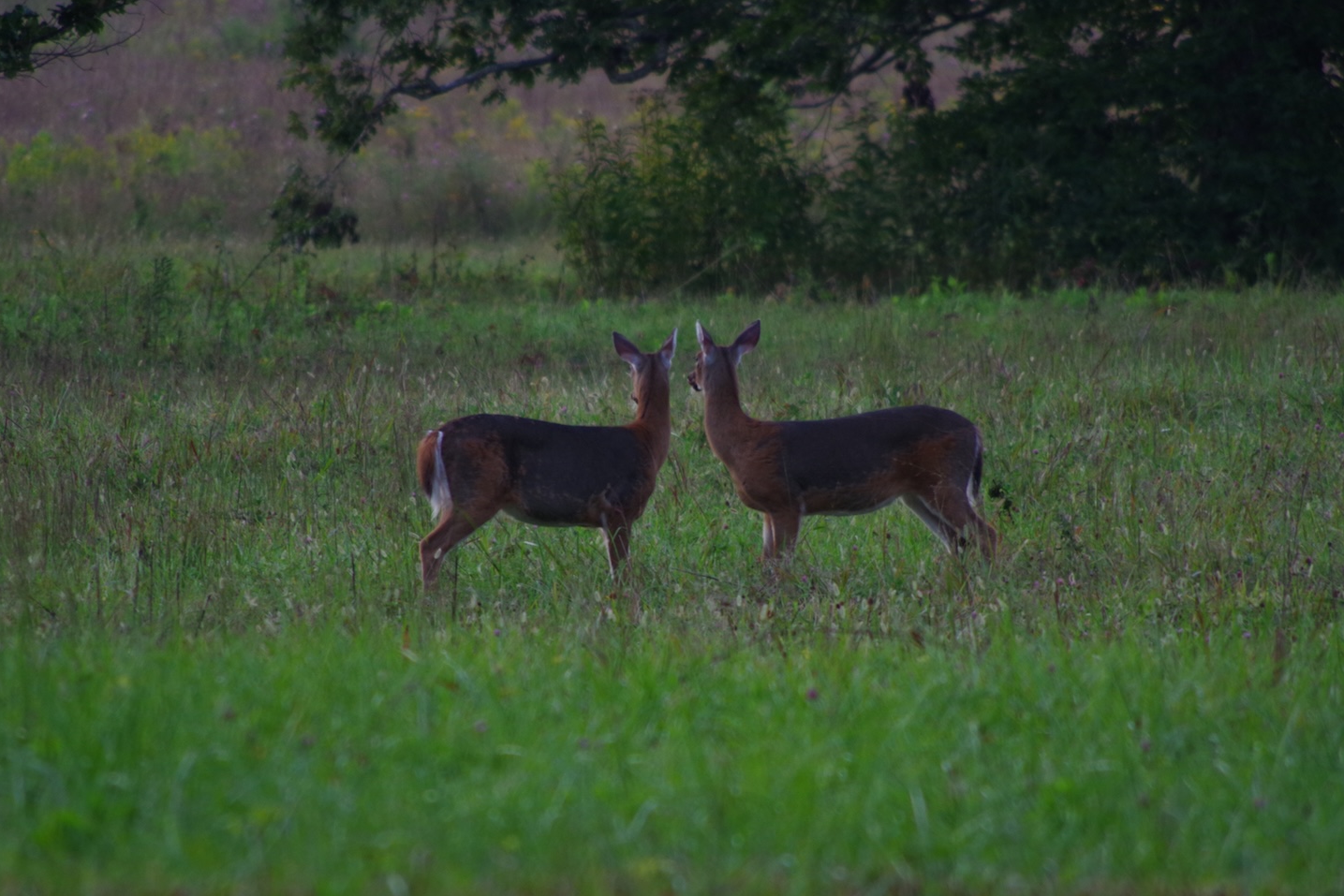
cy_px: 448
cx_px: 671
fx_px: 23595
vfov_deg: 2.2
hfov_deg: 3.3
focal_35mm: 632
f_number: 8
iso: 800
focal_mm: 420
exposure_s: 1/40
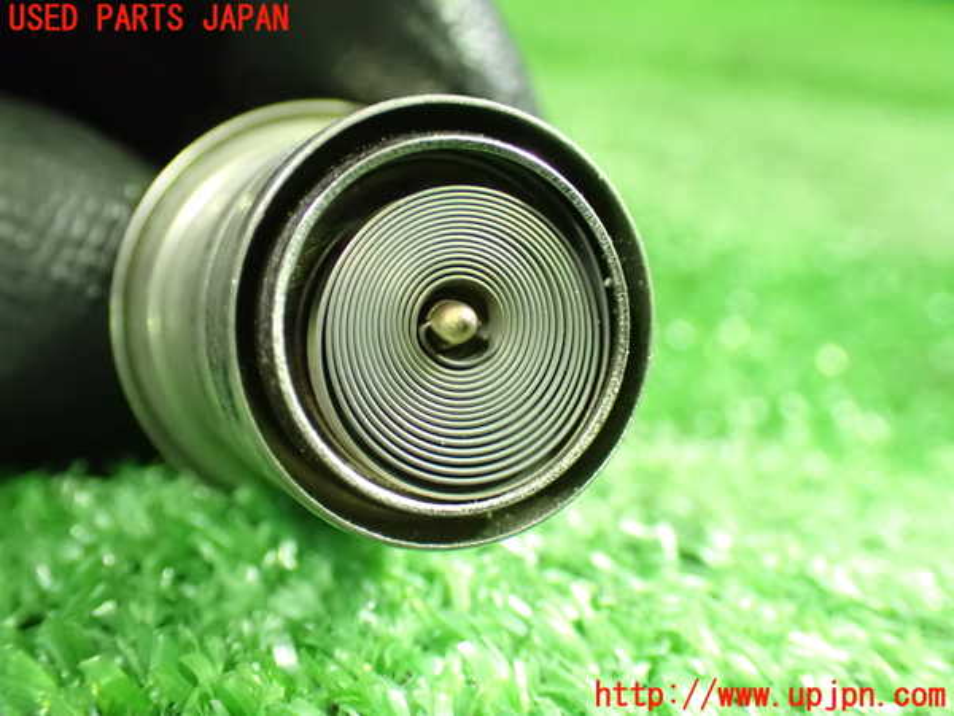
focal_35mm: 41
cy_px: 358
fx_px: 1130
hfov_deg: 45.8
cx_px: 477
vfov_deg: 35.1
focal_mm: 7.31
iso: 1600
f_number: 2.8
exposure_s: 1/40
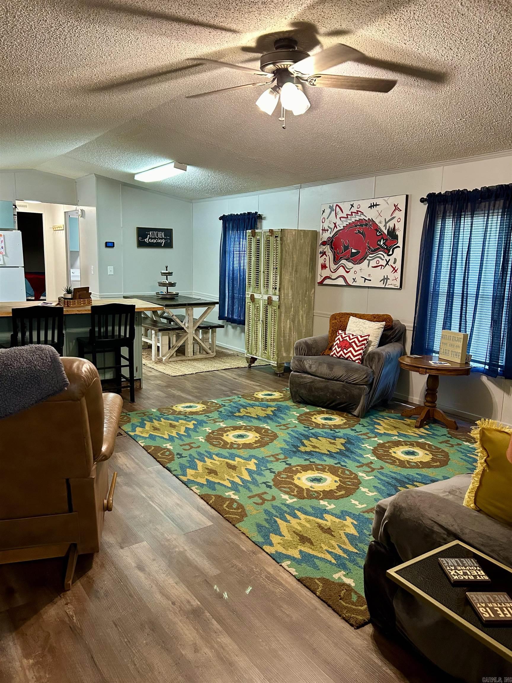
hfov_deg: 53.1
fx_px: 513
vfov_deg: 67.3
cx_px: 256
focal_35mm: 26
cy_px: 342
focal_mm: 5.7
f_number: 1.5
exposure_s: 1/60
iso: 320
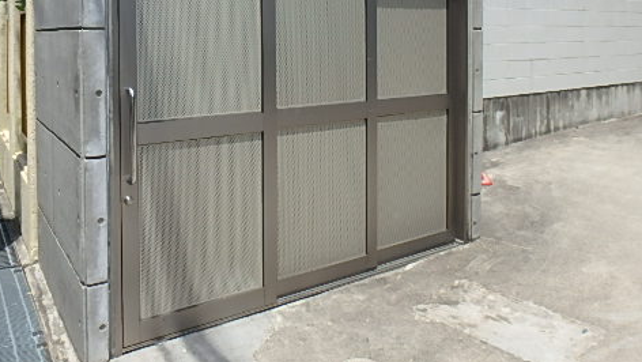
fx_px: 528
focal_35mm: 31
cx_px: 263
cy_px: 54
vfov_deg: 36.1
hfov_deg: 62.1
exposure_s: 1/1000
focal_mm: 3.7
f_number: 3.5
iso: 125
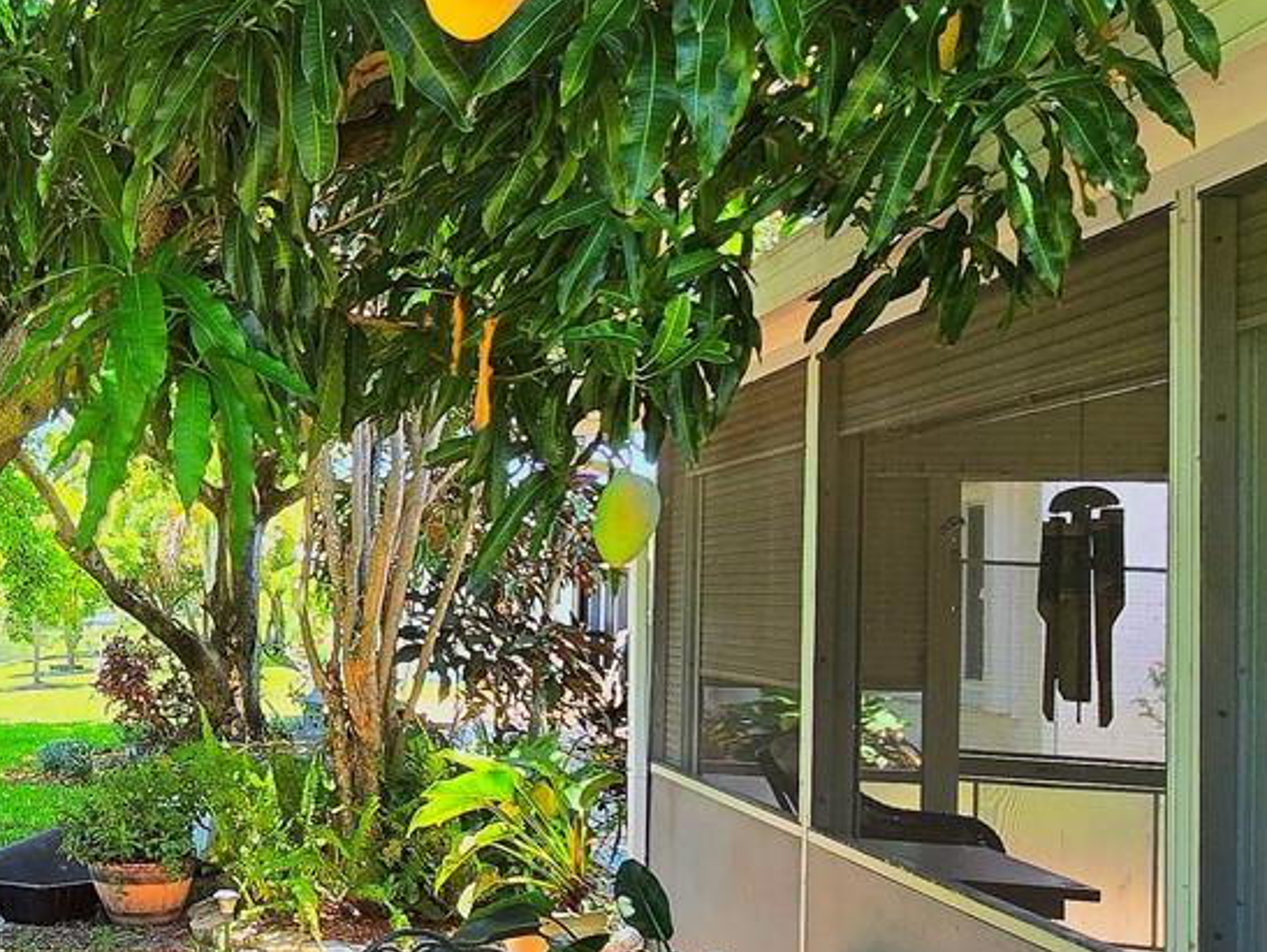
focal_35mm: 38
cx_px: -23
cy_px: 477
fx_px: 1392
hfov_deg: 41.9
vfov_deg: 37.8
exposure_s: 1/120
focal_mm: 2.2
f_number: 2.2
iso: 64
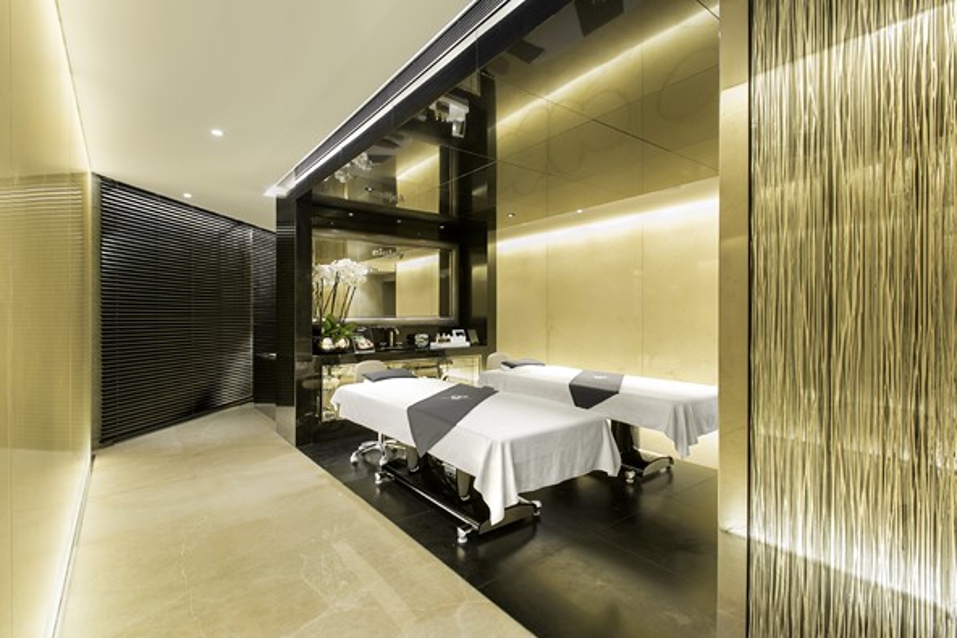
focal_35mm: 17
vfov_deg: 70.5
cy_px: 319
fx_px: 452
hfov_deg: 93.3
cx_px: 478
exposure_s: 1/2
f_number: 11
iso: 100
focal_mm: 17
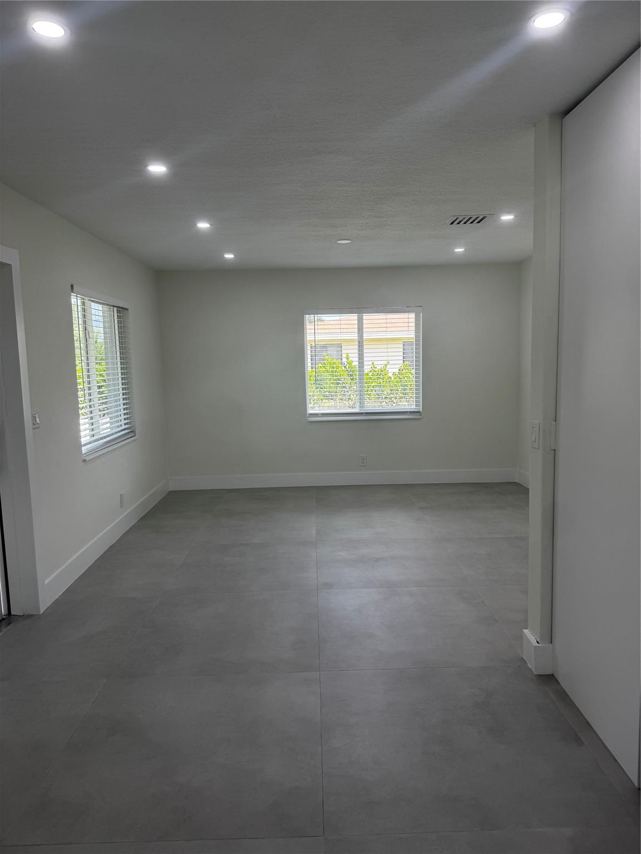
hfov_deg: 56.8
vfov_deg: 71.6
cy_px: 427
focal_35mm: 24
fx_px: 593
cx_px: 320
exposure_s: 1/241
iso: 80
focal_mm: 6.76
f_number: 1.78
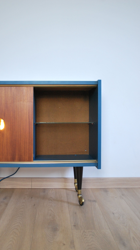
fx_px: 231
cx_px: 60
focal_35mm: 35
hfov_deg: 33.7
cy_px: 125
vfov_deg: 56.6
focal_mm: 22
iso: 640
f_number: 4
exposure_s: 1/30
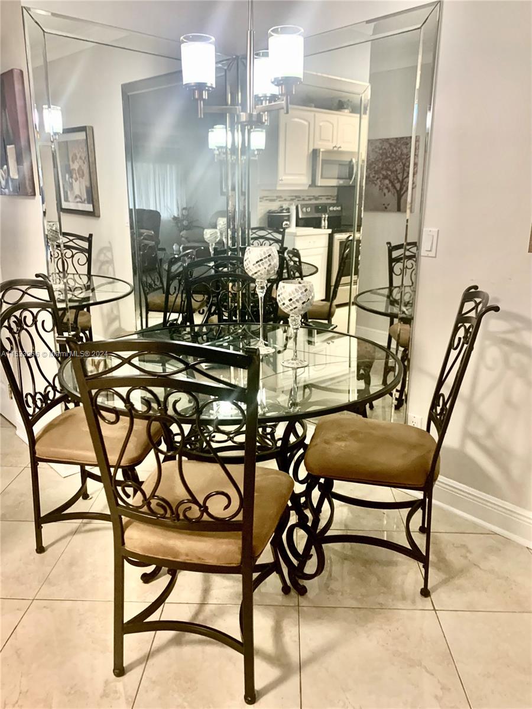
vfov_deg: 67.3
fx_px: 533
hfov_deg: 53.1
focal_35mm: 26
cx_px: 266
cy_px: 354
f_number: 1.8
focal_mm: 4.25
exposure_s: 1/60
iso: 320
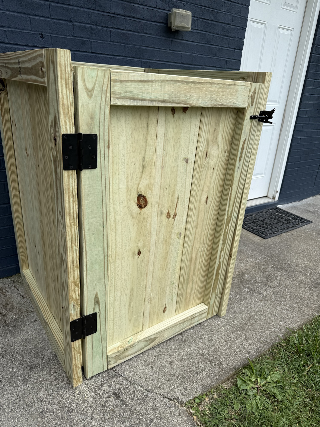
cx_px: 160
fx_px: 296
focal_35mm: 24
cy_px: 214
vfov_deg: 71.6
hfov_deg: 56.8
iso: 80
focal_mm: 6.76
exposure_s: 1/2445
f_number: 1.78
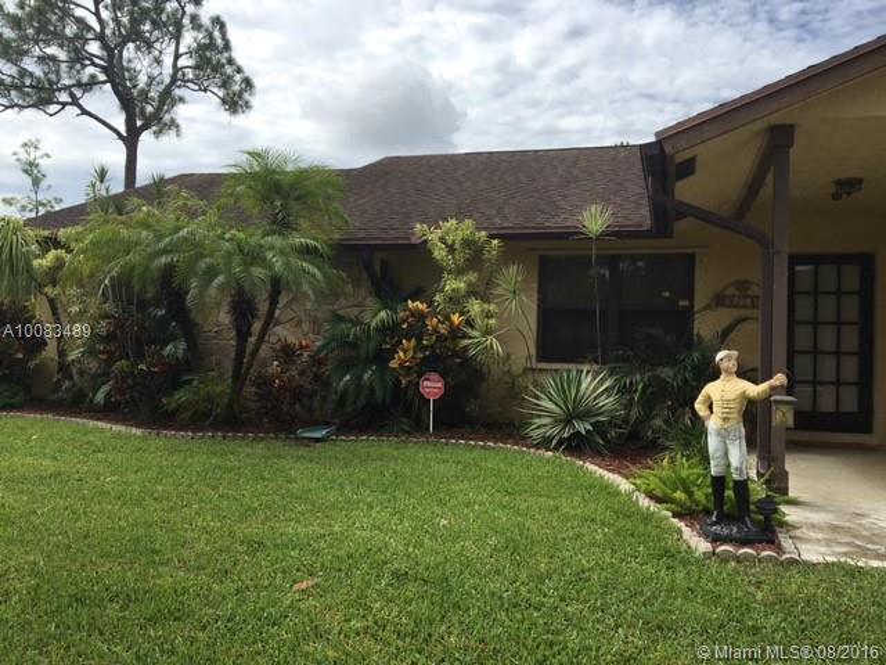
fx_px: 742
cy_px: 332
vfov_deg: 48.2
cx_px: 443
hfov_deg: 61.7
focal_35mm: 29
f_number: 2.2
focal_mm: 4.15
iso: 25
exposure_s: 1/1672
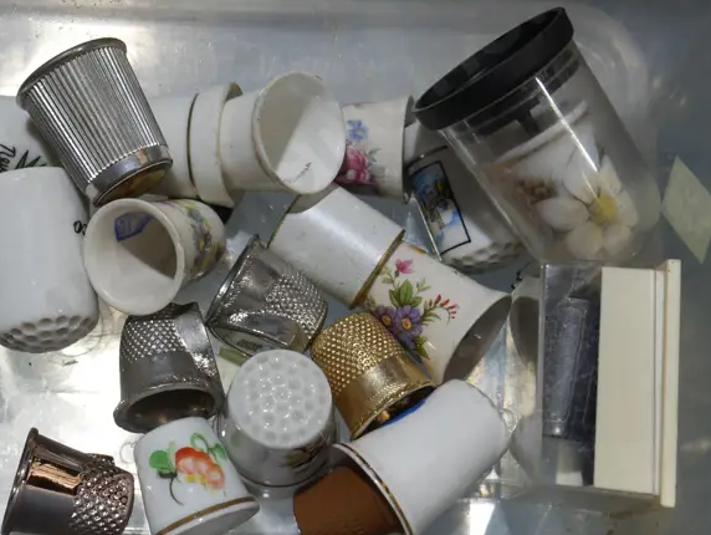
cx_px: 242
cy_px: 210
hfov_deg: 28.4
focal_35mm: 68
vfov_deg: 21.6
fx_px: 1398
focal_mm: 19
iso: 200
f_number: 4.5
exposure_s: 1/125
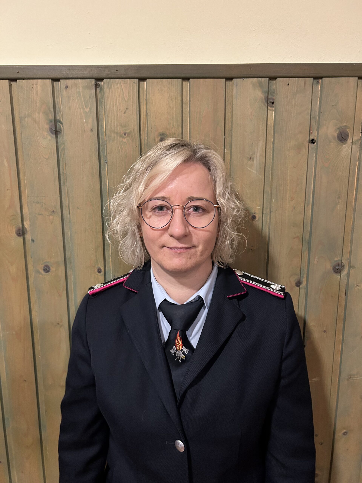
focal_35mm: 26
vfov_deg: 67.3
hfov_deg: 53.1
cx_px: 181
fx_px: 363
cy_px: 242
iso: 400
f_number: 1.5
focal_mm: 5.7
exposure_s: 1/33
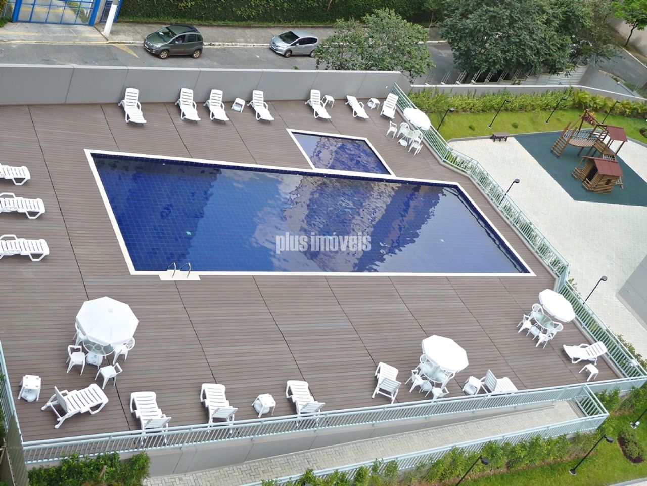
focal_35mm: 44
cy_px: 243
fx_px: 822
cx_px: 324
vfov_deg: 32.9
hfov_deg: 42.9
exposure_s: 1/200
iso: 80
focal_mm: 7.3
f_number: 4
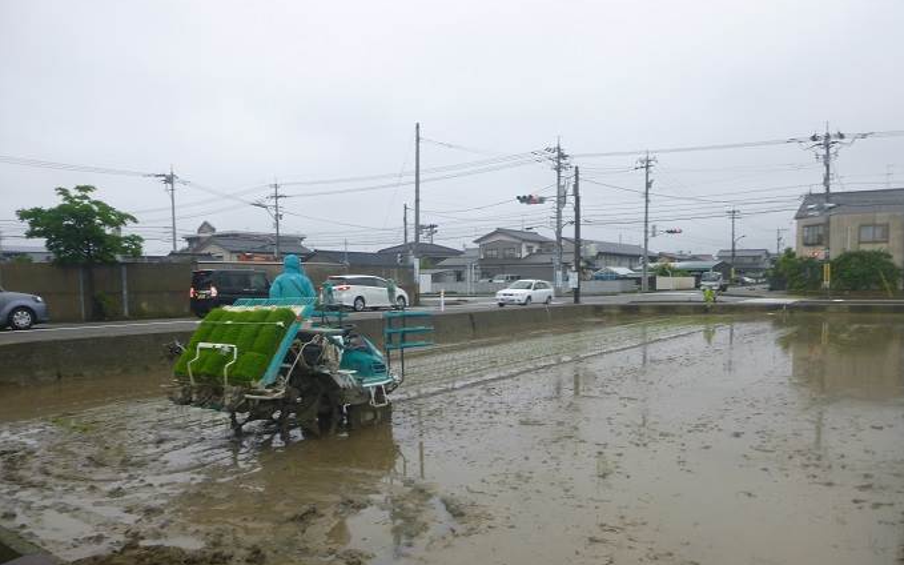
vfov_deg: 45.8
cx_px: 459
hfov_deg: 68.4
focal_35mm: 27
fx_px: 665
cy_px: 338
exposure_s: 1/80
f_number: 3.9
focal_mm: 4.5
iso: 100
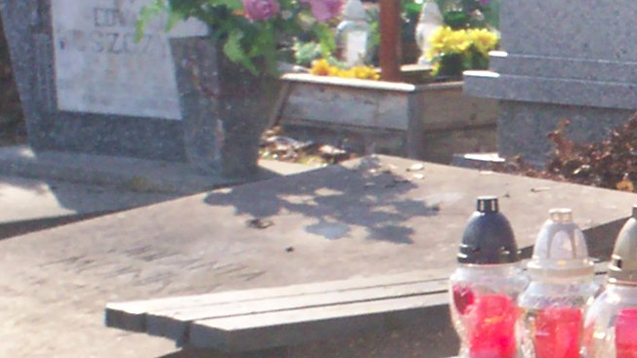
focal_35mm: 155
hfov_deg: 13.4
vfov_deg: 7.8
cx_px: 812
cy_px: 316
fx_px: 2618
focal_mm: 6
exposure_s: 1/191
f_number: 4.5
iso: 100
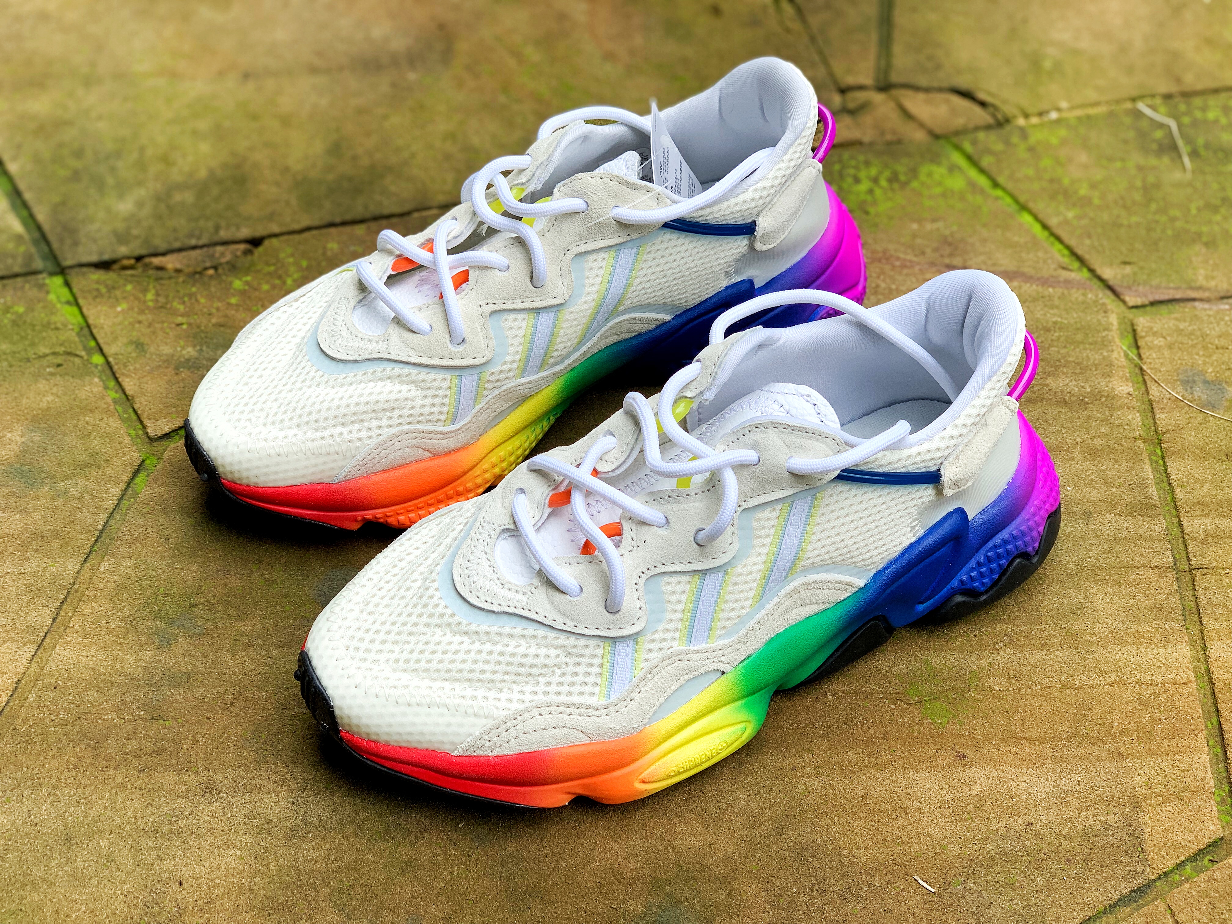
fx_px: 1851
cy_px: 462
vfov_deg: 28.0
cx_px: 616
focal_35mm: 52
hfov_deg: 36.8
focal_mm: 6
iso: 16
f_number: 2.4
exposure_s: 1/307
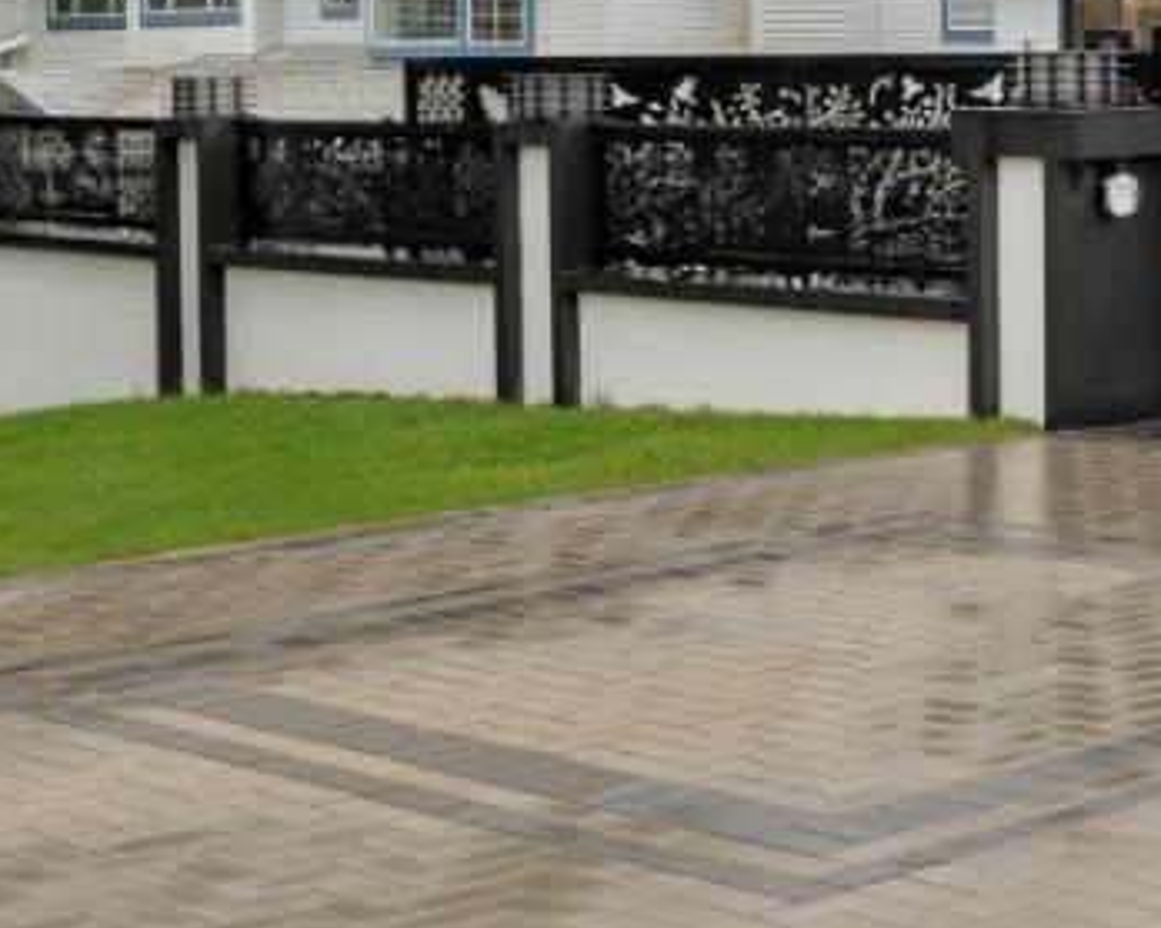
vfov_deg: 20.2
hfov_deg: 23.0
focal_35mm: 74
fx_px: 2539
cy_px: 70
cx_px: 1491
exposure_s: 1/60
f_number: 4
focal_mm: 16.9
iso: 125
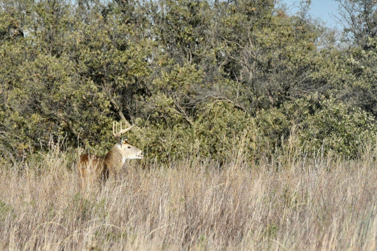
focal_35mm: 937
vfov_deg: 1.5
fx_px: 9814
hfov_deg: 2.2
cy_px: 158
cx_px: 124
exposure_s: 1/4000
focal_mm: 500
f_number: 18
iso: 6400
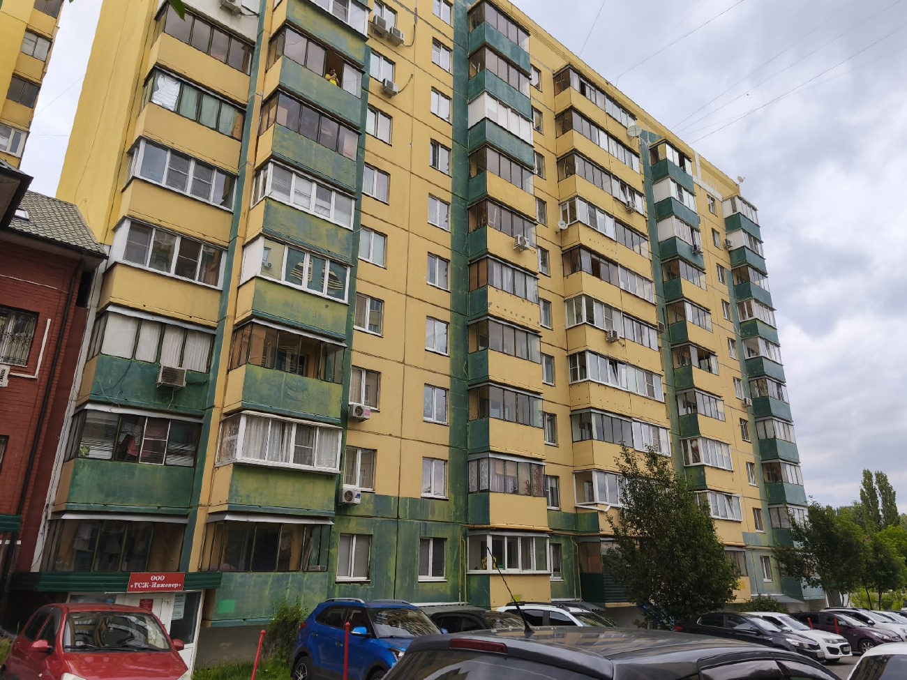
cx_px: 454
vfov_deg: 58.9
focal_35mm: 23
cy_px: 340
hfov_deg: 73.9
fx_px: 603
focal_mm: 5.35
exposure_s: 1/485
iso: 80
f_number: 1.7
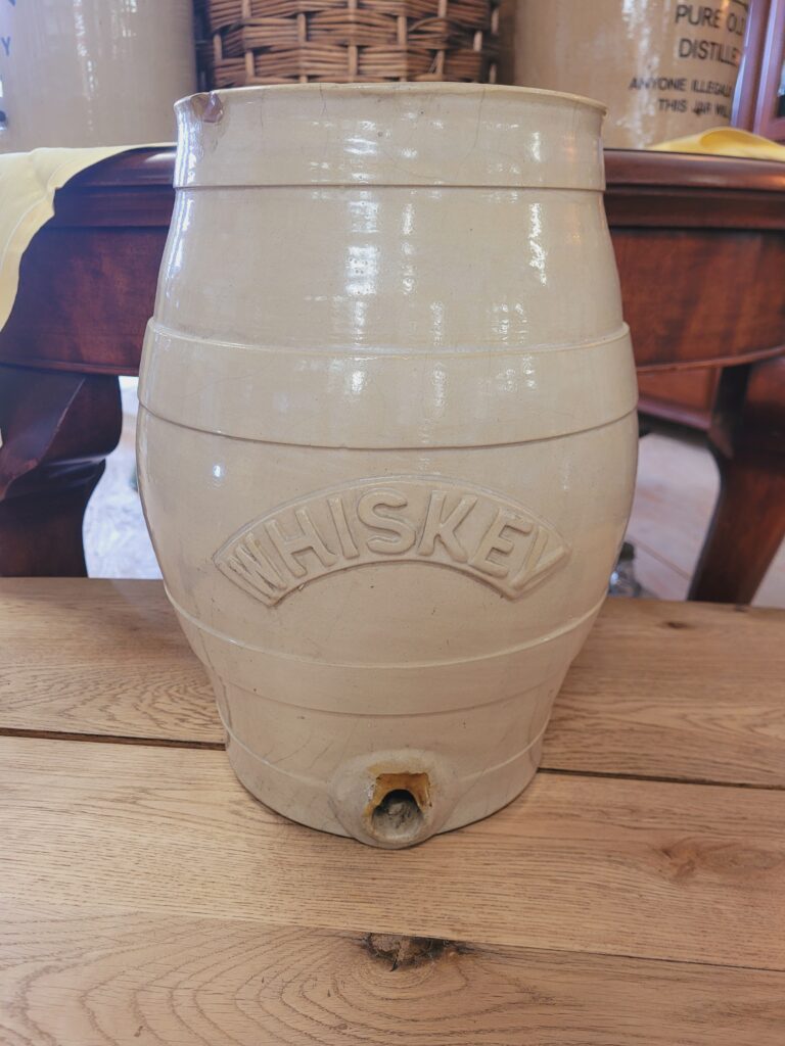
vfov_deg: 67.3
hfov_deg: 53.1
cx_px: 392
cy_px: 523
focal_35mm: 26
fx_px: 786
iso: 250
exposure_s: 1/50
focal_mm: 5.4
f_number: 1.8
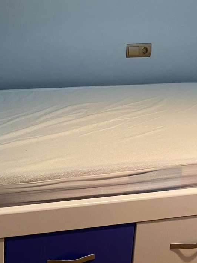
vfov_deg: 34.2
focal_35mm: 55
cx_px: 50
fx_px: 417
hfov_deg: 26.2
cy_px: 66
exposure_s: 1/50
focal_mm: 4.25
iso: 320
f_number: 1.8
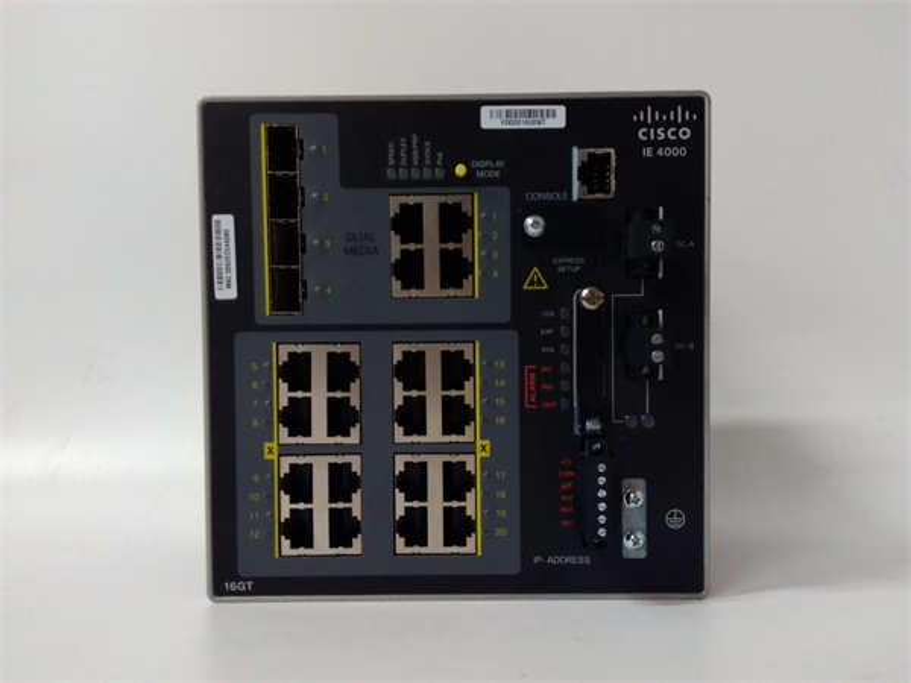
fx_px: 711
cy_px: 342
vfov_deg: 51.4
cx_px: 456
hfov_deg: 65.3
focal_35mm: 27
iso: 458
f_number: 2
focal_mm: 3.79
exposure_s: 1/33
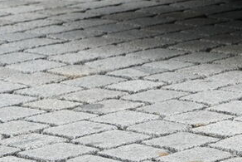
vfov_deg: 4.5
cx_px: 633
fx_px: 2031
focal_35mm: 302
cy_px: -228
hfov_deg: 6.4
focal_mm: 46
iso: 320
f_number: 5.6
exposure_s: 1/500
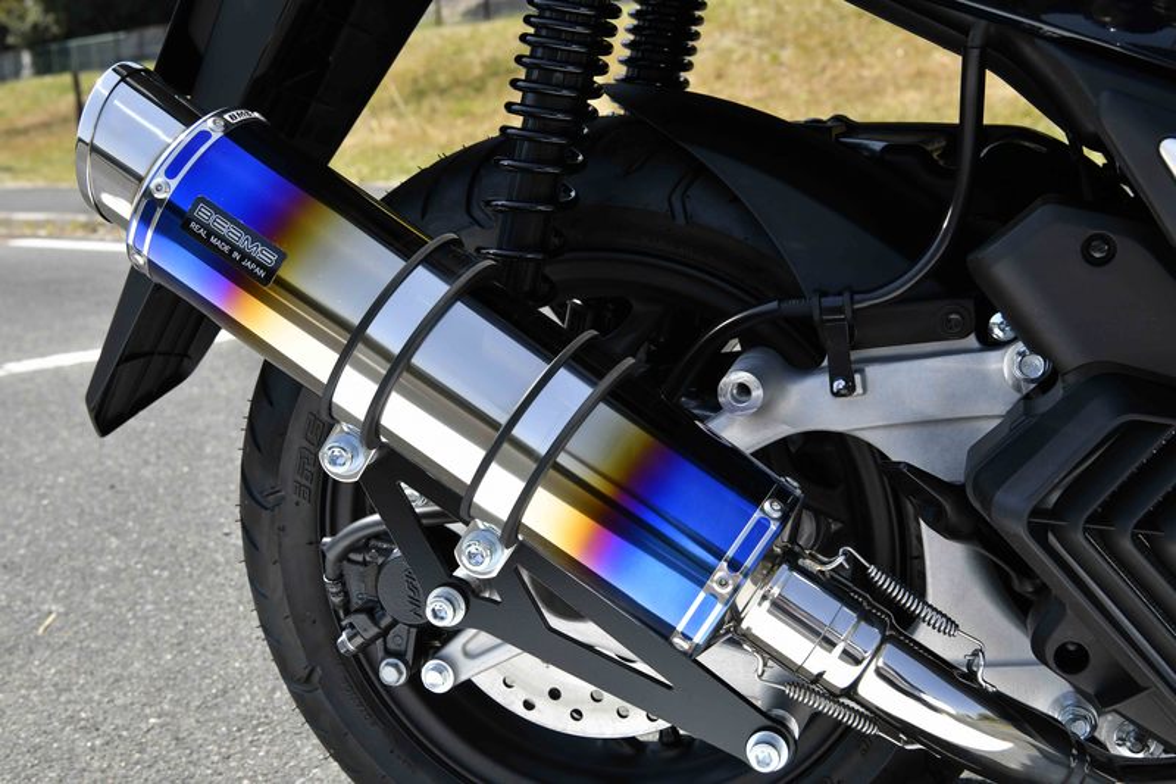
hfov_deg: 39.6
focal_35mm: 50
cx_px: 588
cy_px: 392
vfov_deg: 27.0
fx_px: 1633
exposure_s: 1/1000
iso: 1000
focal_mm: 50
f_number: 13
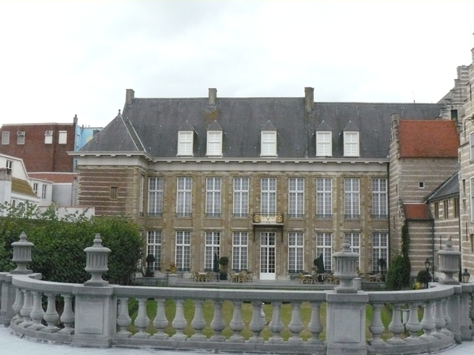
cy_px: 178
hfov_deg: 51.4
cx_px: 237
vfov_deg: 39.7
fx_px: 493
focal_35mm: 36
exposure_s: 1/500
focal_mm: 6
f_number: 8
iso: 800
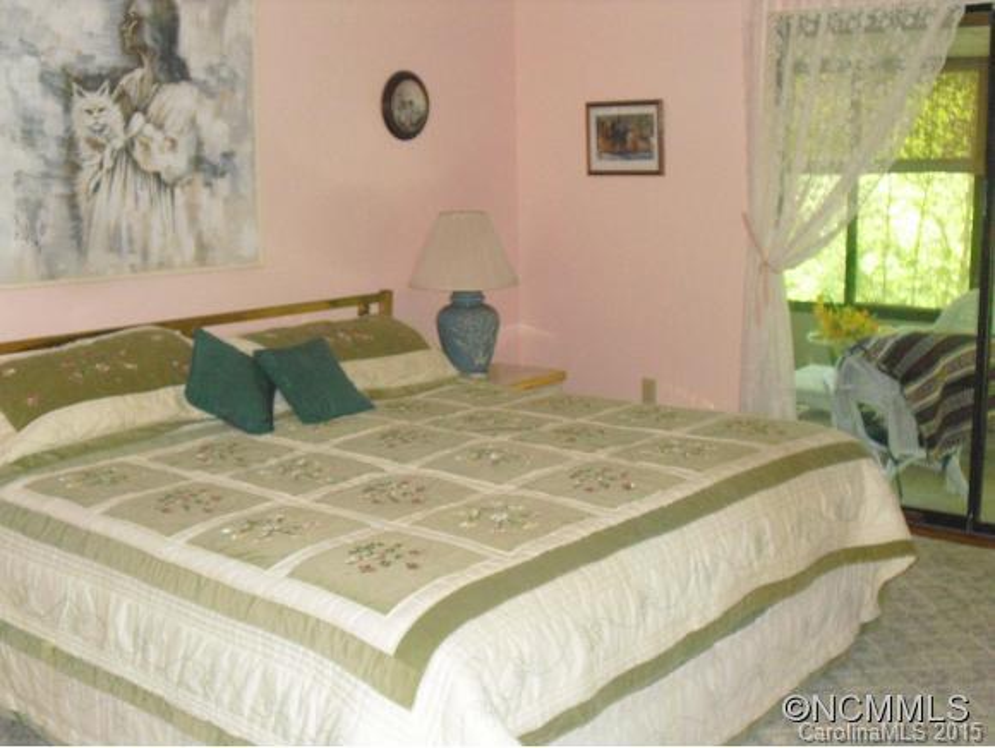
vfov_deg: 32.9
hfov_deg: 42.9
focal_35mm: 44
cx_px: 498
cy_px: 374
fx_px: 1266
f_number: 3.4
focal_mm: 7.7
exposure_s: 1/60
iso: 800
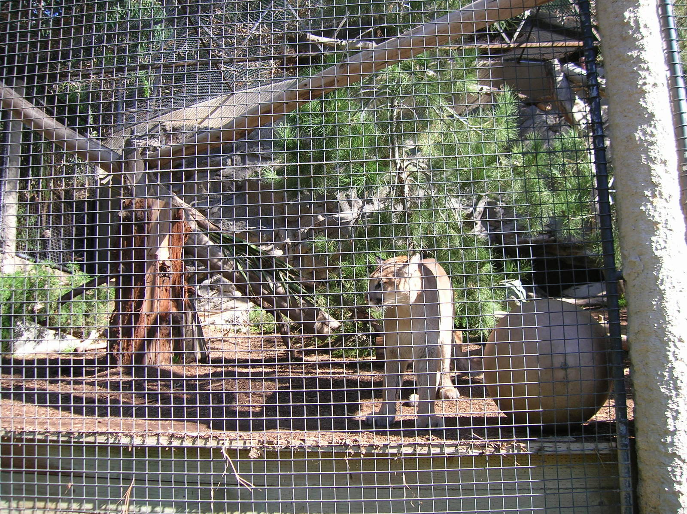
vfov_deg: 40.6
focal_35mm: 35
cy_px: 257
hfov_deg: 52.7
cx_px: 344
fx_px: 694
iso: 50
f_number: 2.9
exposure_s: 1/128
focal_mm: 5.8
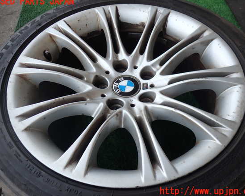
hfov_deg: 55.7
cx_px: 127
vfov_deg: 45.8
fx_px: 232
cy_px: 96
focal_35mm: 32
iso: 100
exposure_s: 1/160
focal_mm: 5.4
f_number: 2.3
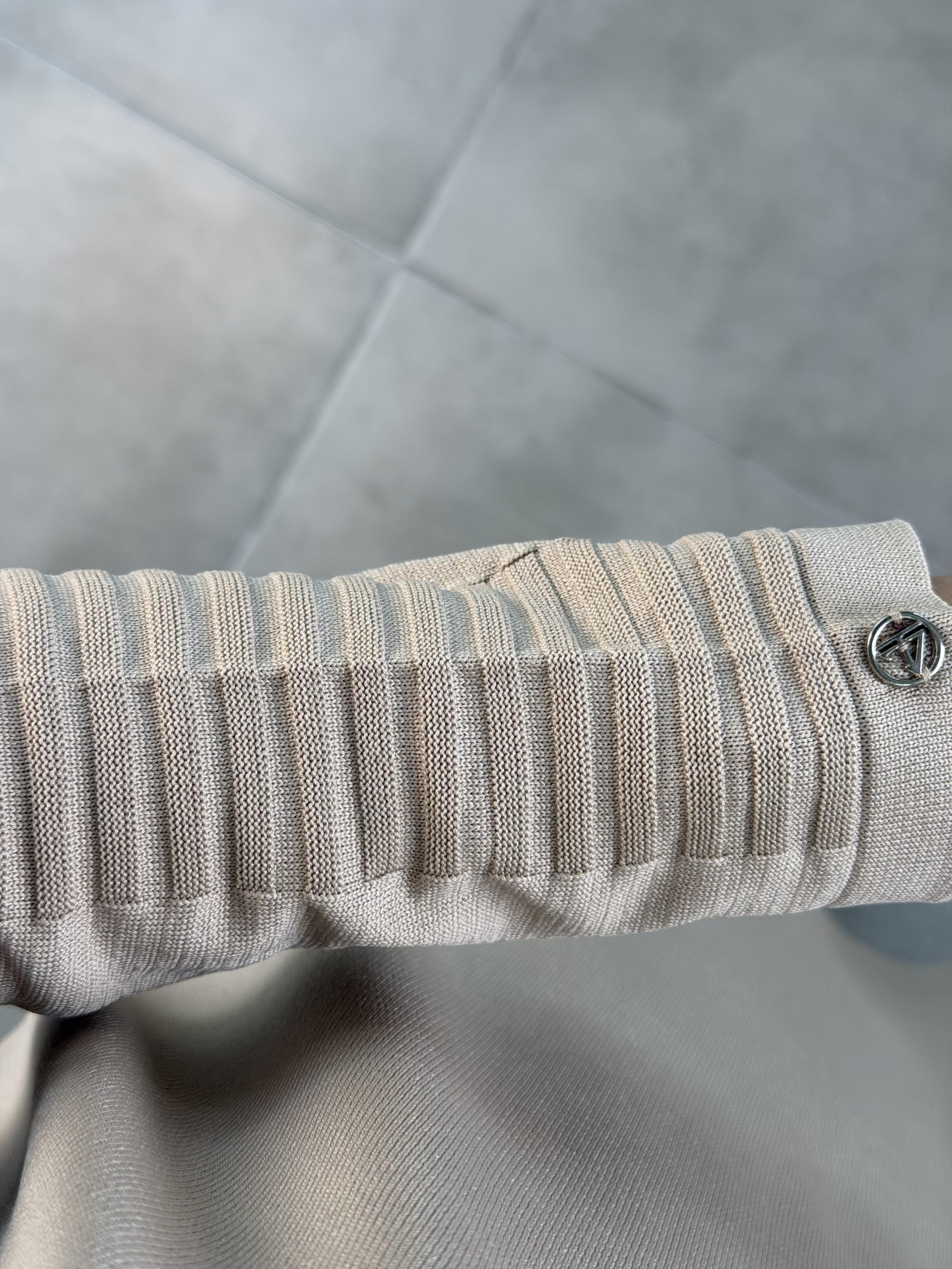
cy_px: 634
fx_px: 1760
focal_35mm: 48
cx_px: 476
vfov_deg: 39.7
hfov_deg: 30.3
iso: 50
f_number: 1.78
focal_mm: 6.76
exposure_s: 1/137
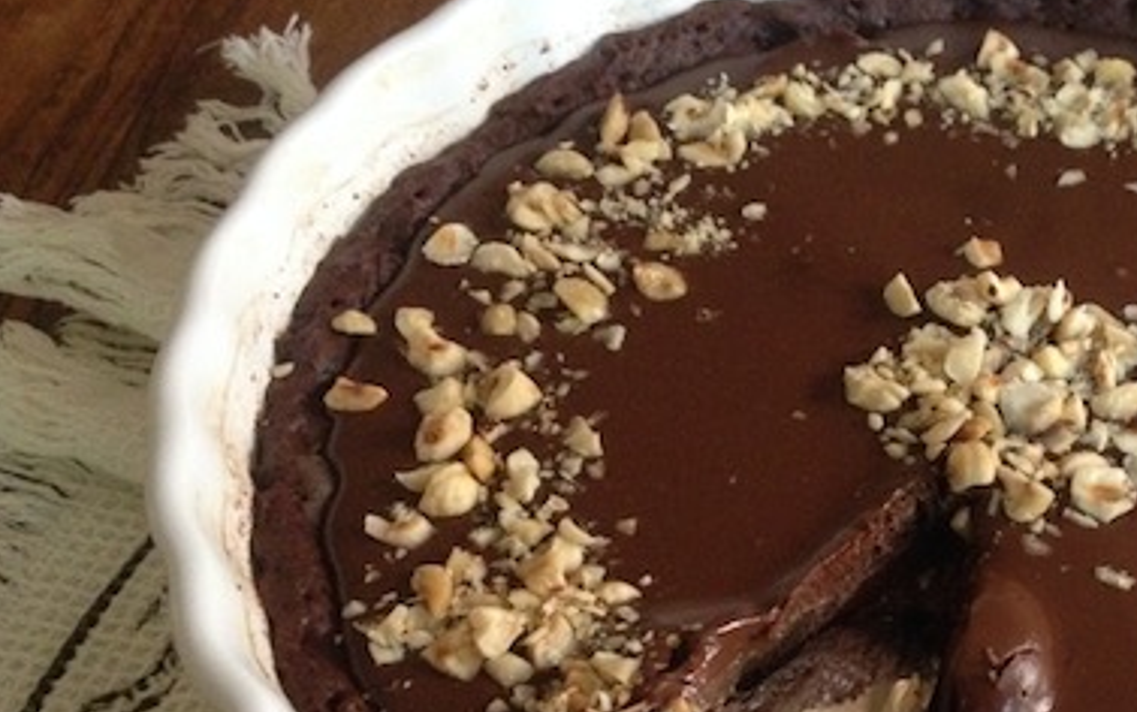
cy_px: 582
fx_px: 1829
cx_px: 881
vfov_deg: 21.7
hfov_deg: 33.7
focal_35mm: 59
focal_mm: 4.28
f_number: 2.4
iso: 400
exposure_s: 1/15
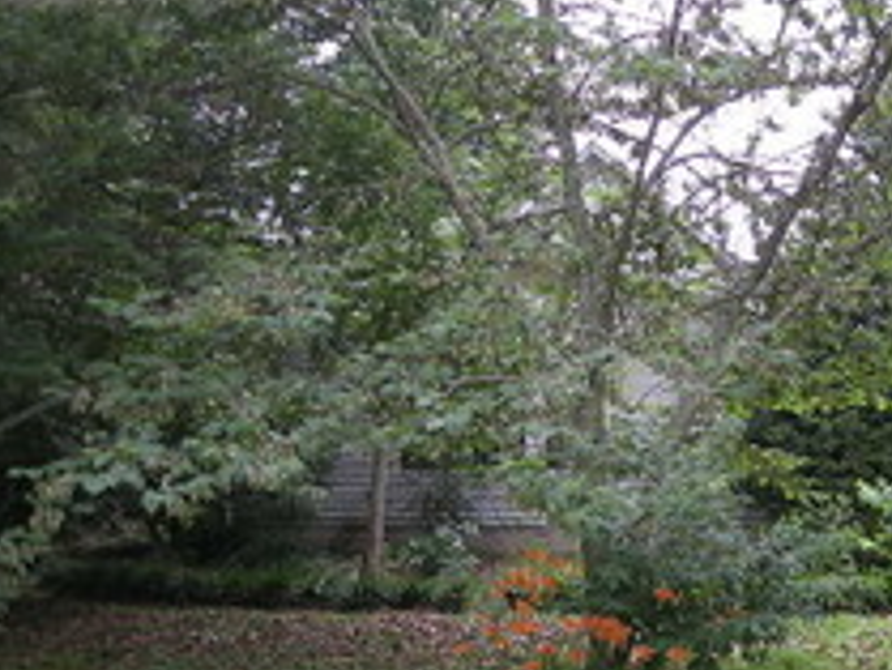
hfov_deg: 32.3
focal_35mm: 58
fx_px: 1495
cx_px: 713
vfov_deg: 25.2
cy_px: 405
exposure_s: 1/210
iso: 50
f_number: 2.8
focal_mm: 5.7
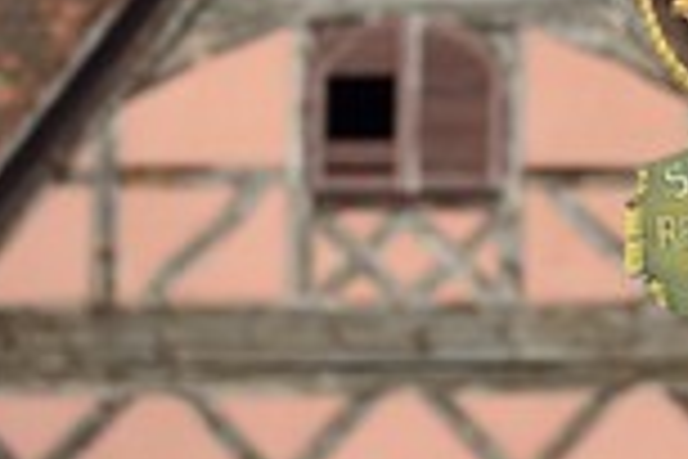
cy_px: -63
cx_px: 913
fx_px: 10472
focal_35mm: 548
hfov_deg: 3.8
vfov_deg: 2.5
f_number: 6.3
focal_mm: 200
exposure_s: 1/800
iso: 200
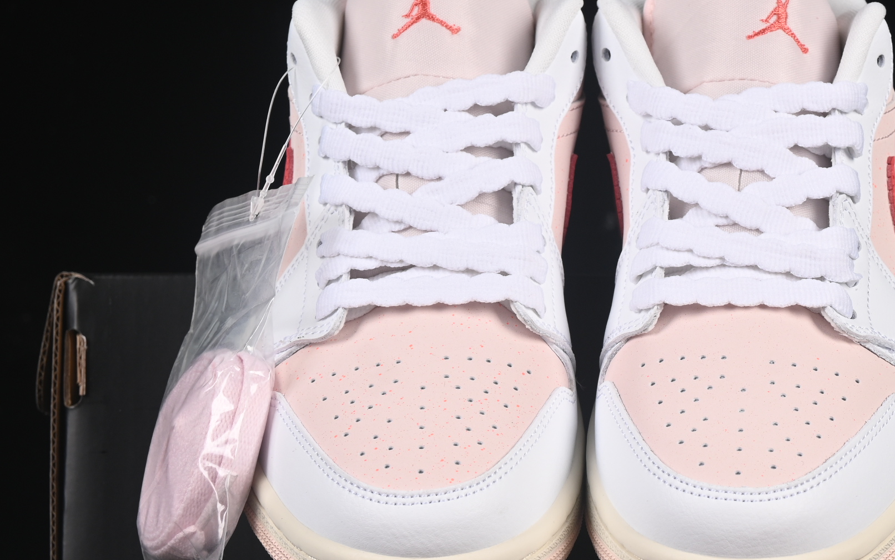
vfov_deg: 9.9
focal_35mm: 132
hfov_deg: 15.8
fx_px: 3220
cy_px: 288
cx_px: 560
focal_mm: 50
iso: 160
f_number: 8
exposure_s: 1/80
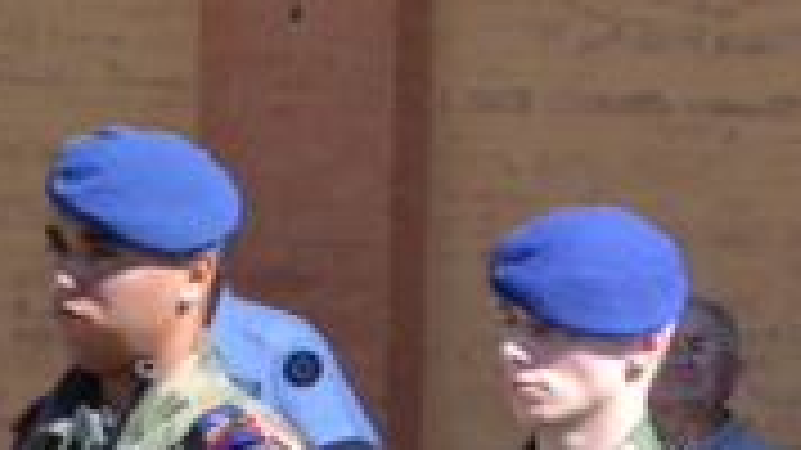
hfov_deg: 4.3
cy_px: 1012
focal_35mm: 495
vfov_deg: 2.4
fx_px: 10510
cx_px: 1044
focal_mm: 80
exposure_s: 1/125
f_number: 5.6
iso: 110
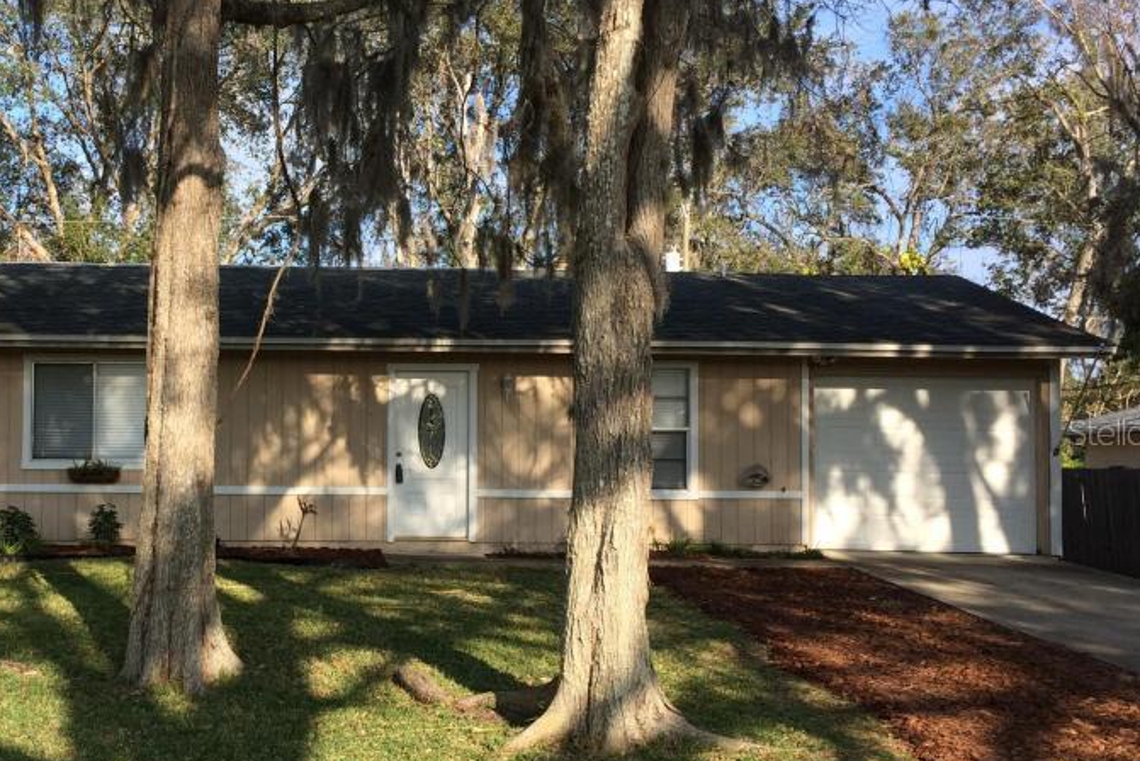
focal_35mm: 46
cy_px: 431
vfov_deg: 29.2
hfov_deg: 42.0
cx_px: 358
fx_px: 1457
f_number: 2.2
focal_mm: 4.15
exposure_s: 1/1053
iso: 32
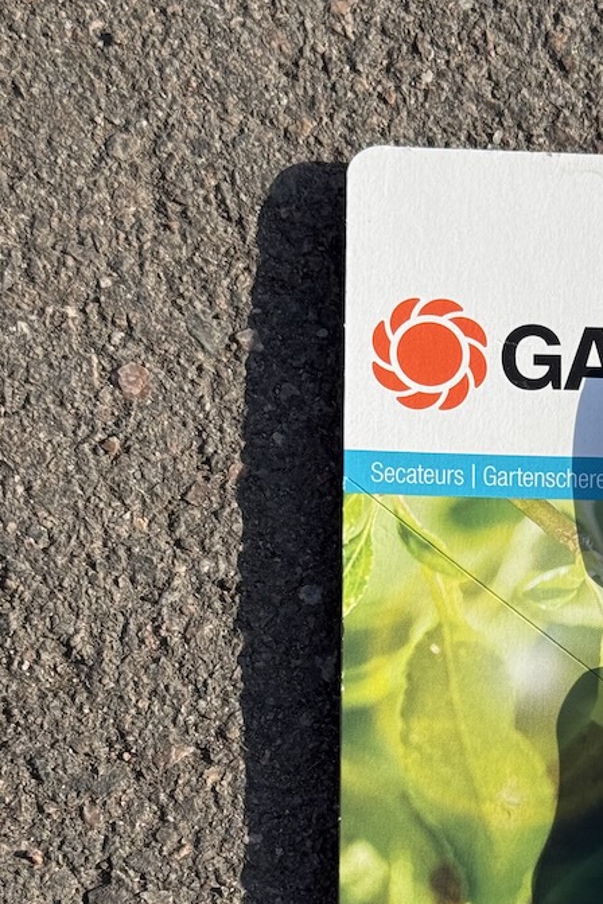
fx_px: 2487
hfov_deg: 13.6
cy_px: 823
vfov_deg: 20.2
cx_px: 653
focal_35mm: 99
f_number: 1.78
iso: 64
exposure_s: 1/3891
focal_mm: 6.76
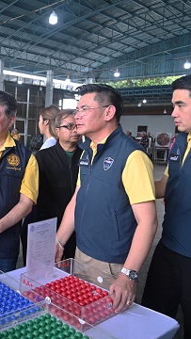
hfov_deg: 28.1
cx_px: -25
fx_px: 341
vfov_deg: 52.8
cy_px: 170
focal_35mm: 38
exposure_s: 1/250
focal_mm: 24
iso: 640
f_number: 4
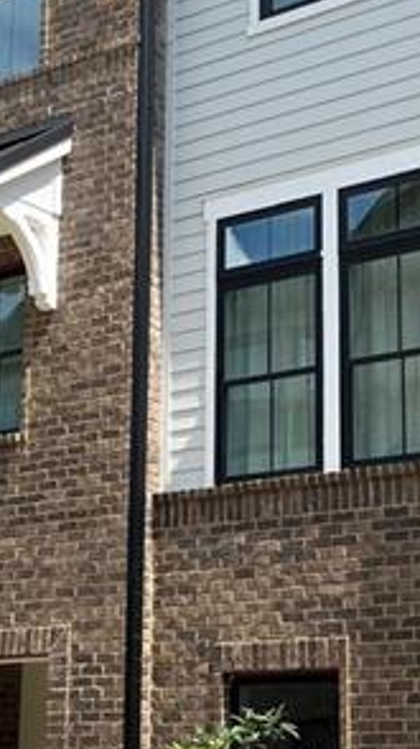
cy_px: 413
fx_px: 1468
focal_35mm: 74
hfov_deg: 16.3
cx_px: 239
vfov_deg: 28.6
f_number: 1.6
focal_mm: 5.1
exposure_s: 1/1992
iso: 50
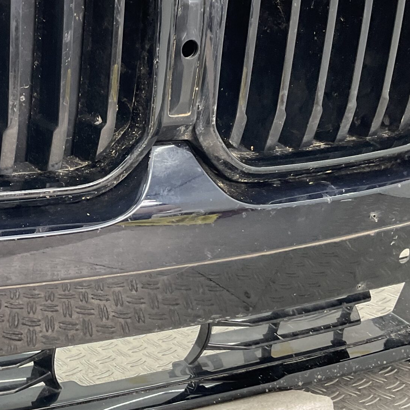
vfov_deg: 28.6
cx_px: 33
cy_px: 172
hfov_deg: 27.5
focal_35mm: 60
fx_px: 804
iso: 50
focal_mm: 3
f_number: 1.8
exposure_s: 1/60
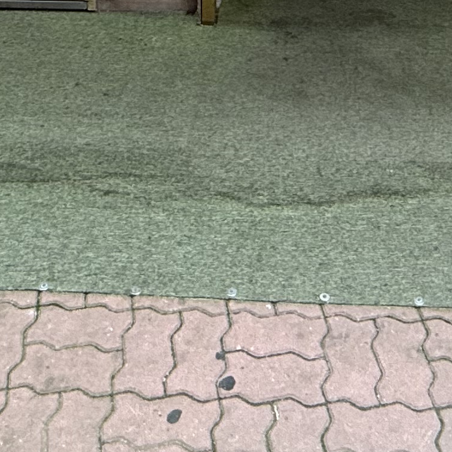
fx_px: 975
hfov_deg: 26.0
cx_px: 273
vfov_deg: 18.1
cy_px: -447
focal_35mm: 66
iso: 64
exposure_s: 1/120
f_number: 2.2
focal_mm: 2.22
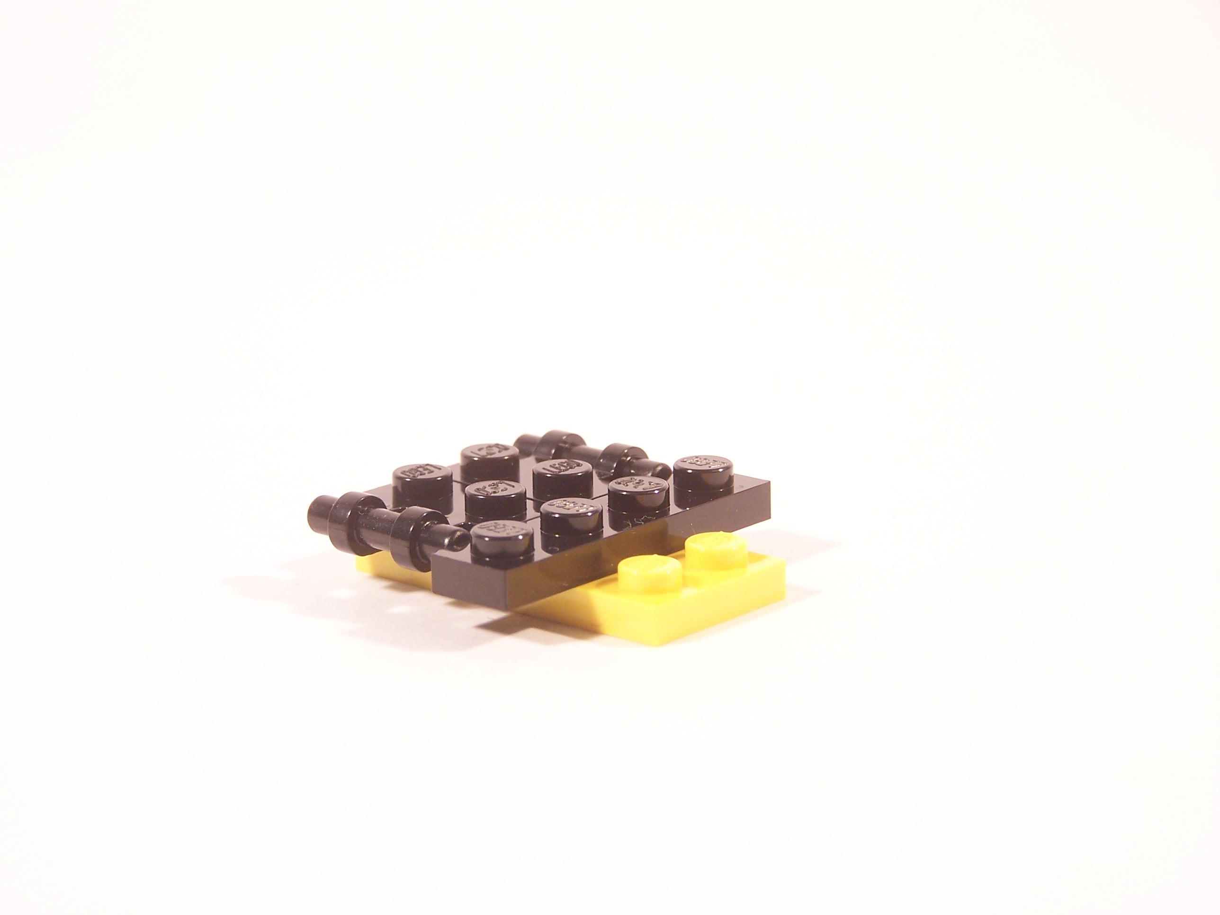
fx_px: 4124
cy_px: 458
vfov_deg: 12.7
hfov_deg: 16.8
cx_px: 610
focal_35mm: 117
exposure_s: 1/10
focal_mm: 19.4
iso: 100
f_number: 3.2
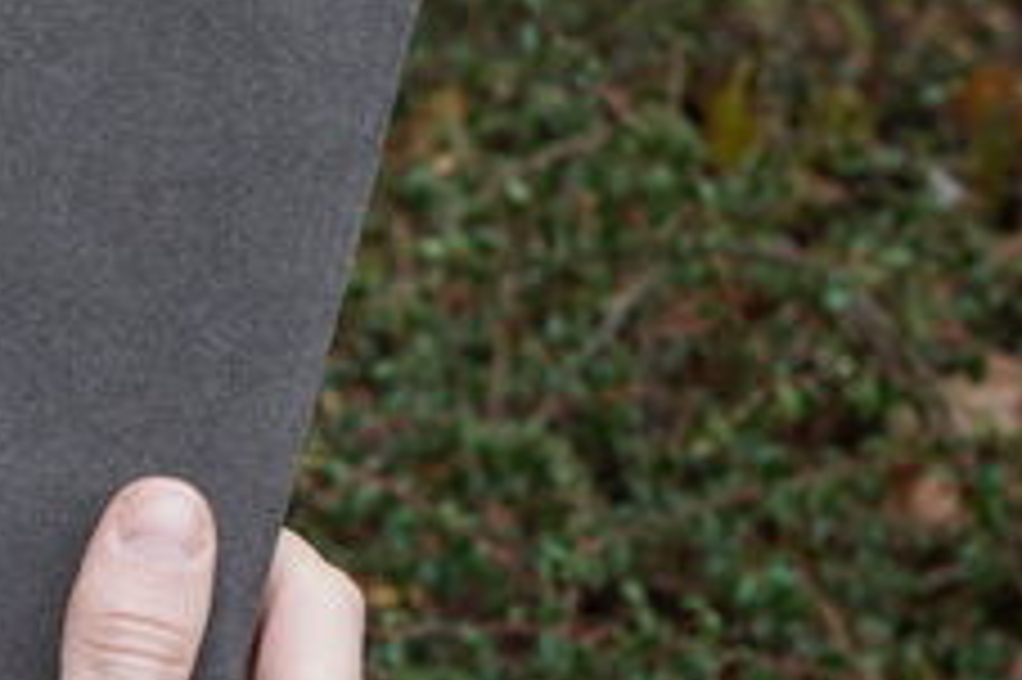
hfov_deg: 17.7
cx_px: -167
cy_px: 160
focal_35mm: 111
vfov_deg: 12.3
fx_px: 3149
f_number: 7.1
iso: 800
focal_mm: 41
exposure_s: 1/160
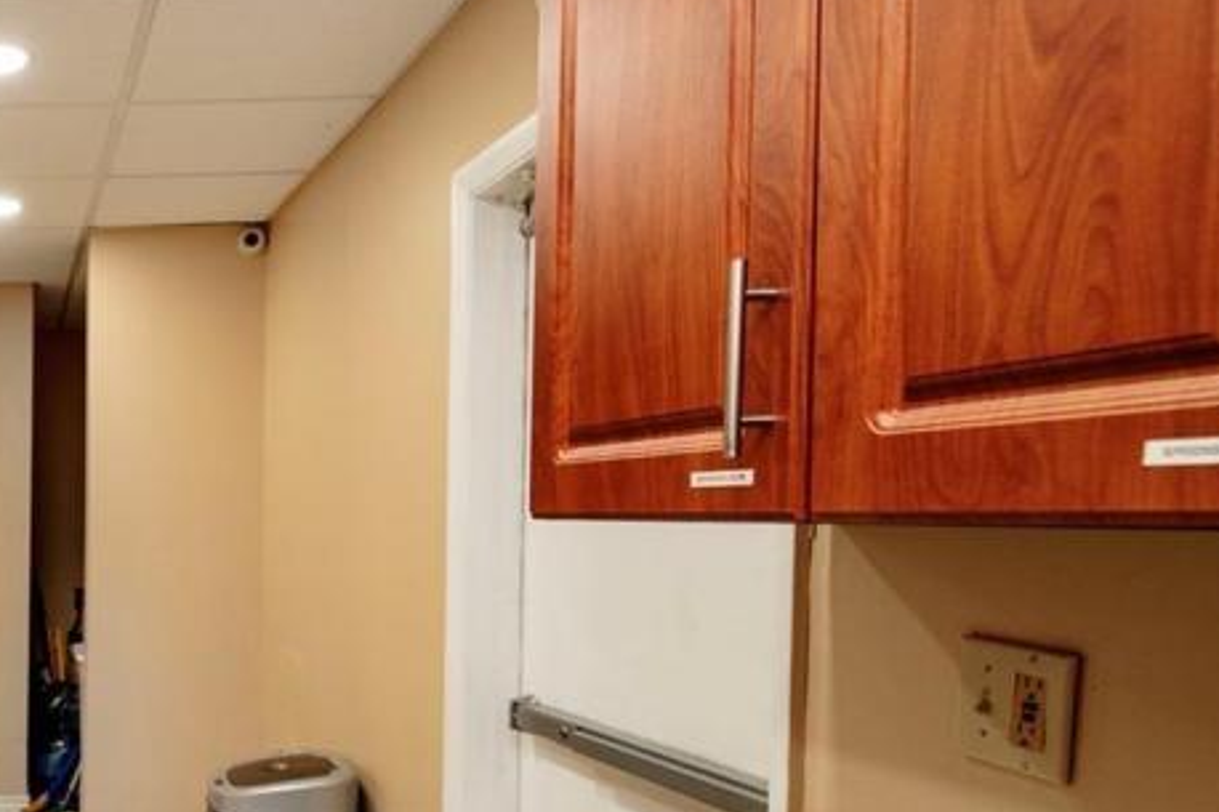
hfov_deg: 46.7
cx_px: -29
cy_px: 631
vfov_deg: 38.7
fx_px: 1117
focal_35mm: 33
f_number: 4
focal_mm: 14
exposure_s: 1/100
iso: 1000
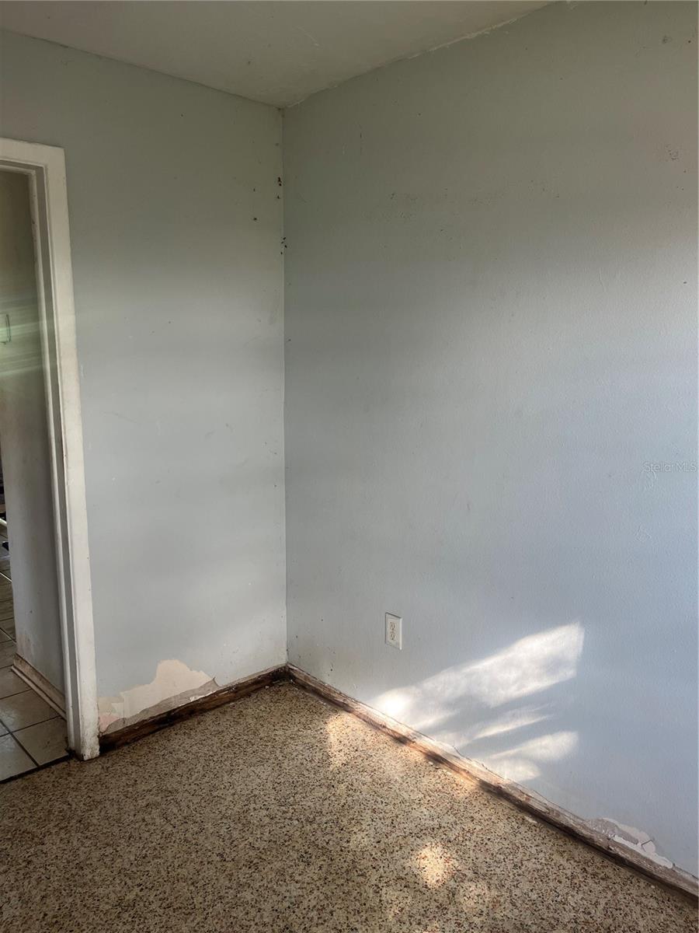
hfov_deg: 53.1
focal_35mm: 26
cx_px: 350
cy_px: 466
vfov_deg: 67.3
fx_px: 700
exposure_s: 1/121
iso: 80
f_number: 1.6
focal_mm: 5.1
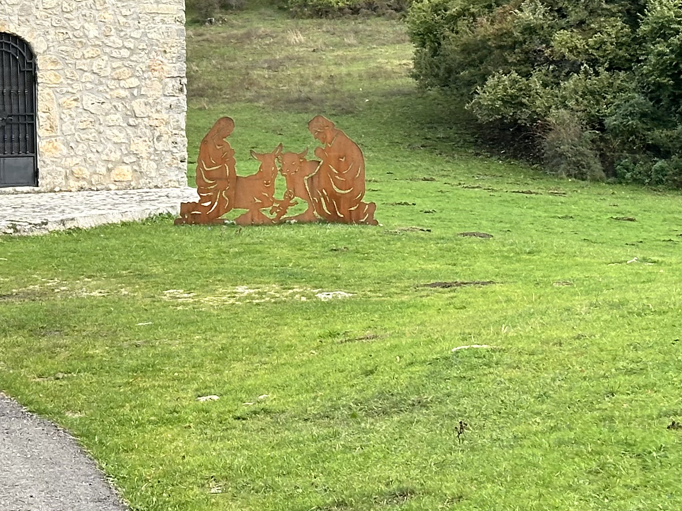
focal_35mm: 127
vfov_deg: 11.5
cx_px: -15
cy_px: -24
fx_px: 2502
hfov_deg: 15.2
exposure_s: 1/1395
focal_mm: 6.86
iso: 64
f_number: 1.78
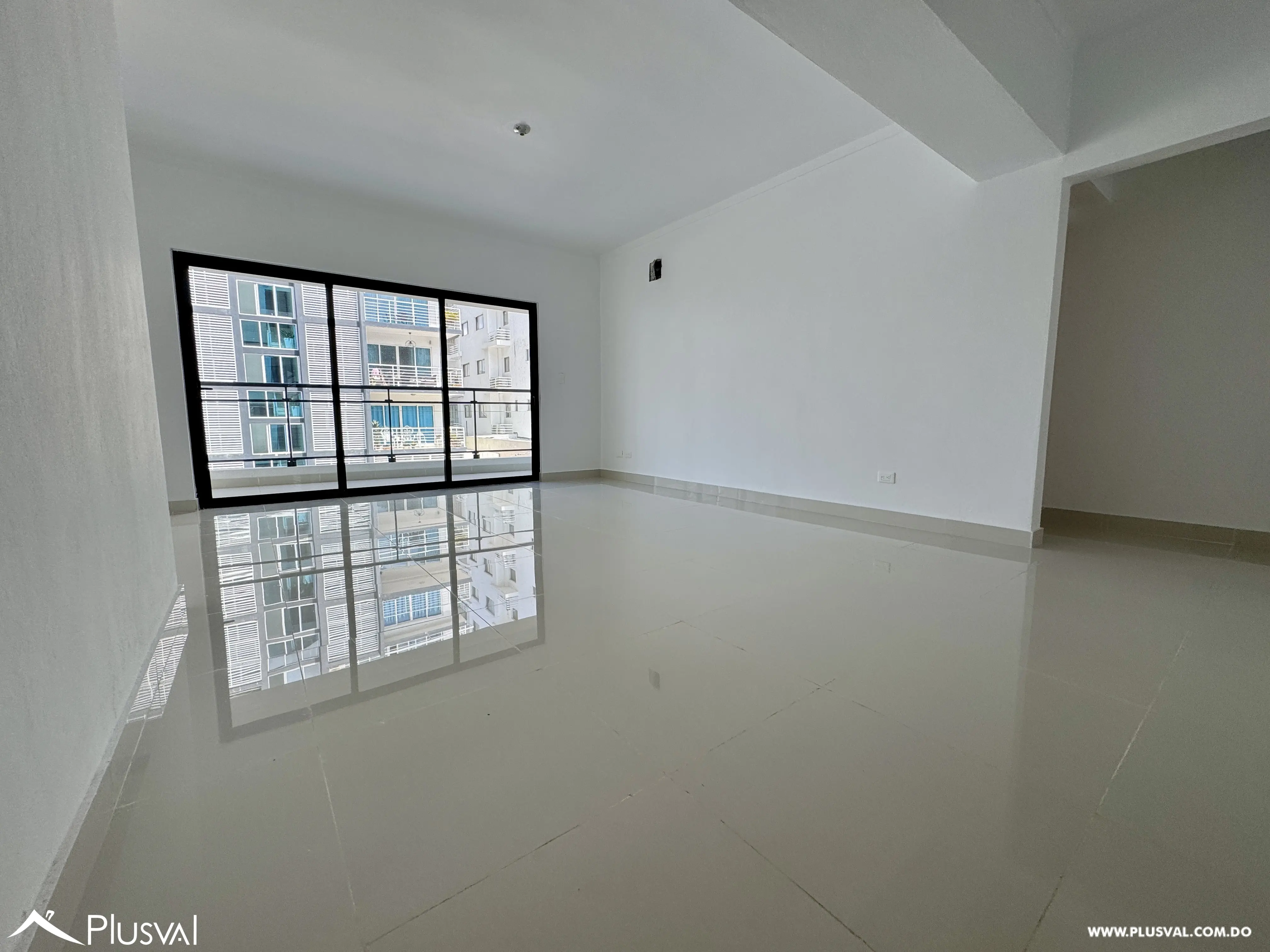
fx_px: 514
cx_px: 635
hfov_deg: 102.1
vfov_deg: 85.7
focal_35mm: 14
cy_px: 476
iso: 40
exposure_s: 1/275
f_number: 2.2
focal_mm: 2.22
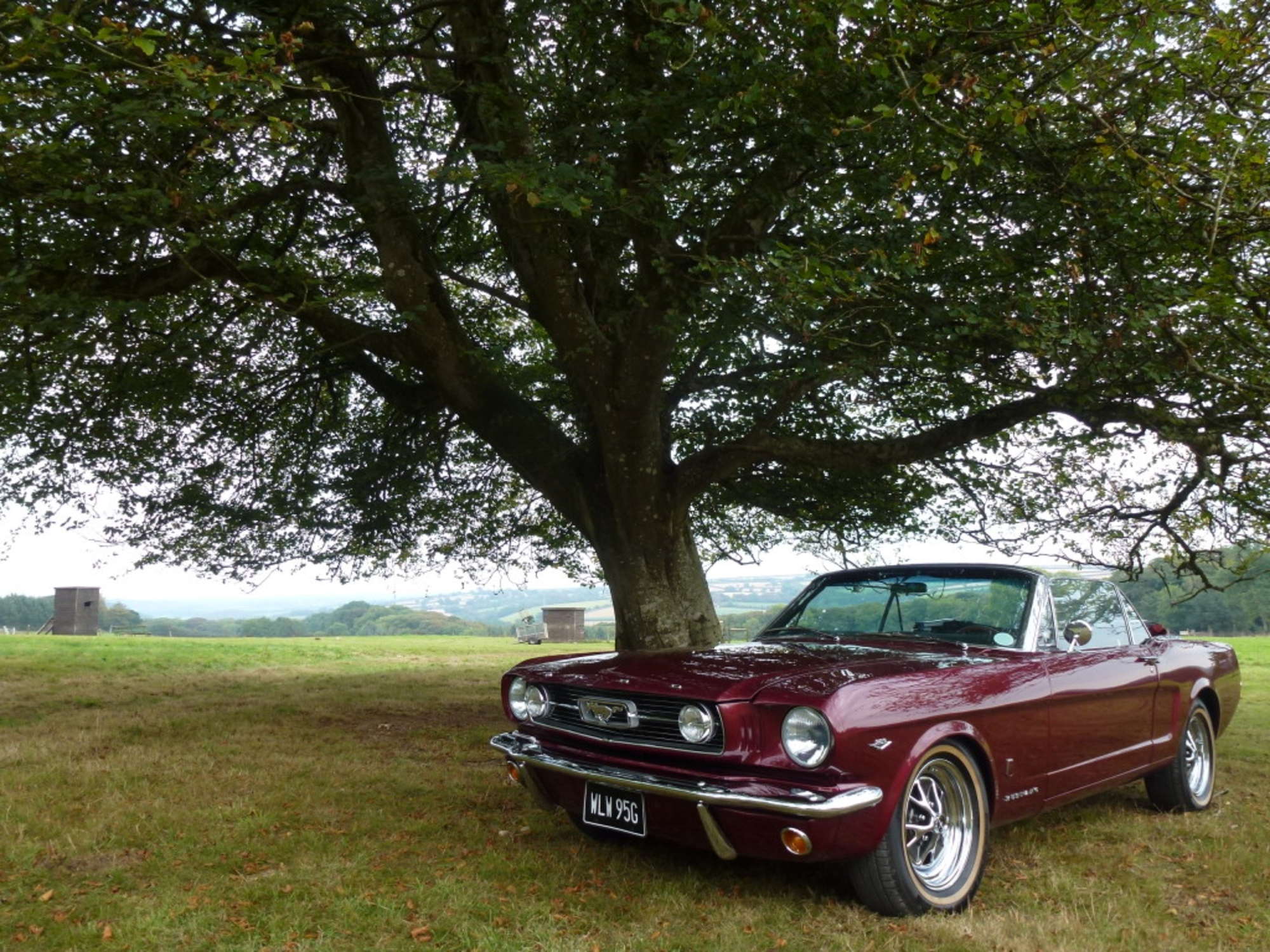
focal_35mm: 24
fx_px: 881
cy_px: 476
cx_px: 635
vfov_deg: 56.8
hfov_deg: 71.6
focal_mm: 4.3
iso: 100
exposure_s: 1/80
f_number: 3.3
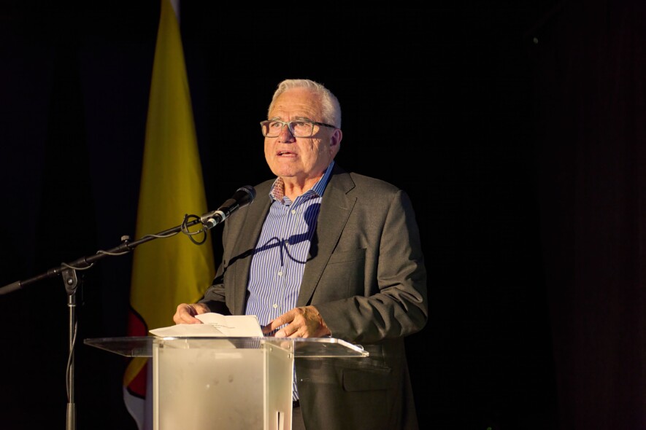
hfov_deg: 13.7
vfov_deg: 9.1
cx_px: 323
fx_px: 2691
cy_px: 215
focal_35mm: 150
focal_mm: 150
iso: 2500
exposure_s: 1/320
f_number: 2.8
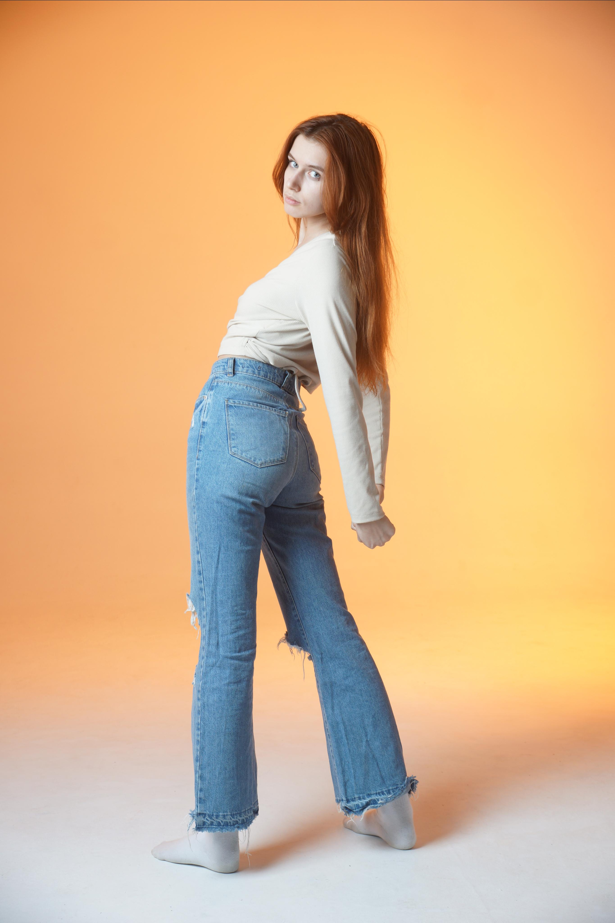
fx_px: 1345
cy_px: 462
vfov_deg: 37.9
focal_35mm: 52
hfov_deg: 25.8
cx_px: 308
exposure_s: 1/160
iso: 100
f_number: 5
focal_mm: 35
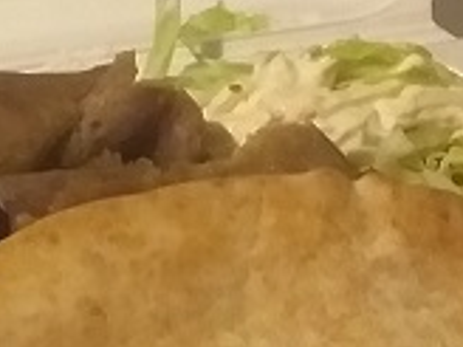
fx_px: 1766
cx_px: 288
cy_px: 234
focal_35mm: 132
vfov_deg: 11.2
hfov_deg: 14.9
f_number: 1.9
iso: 500
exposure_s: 1/25
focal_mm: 3.6
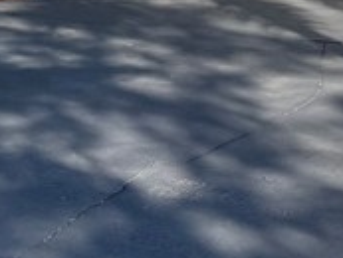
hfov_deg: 13.9
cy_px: -141
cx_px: 171
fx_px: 1408
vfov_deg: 10.1
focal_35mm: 142
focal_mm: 6.76
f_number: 1.78
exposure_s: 1/3413
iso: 80
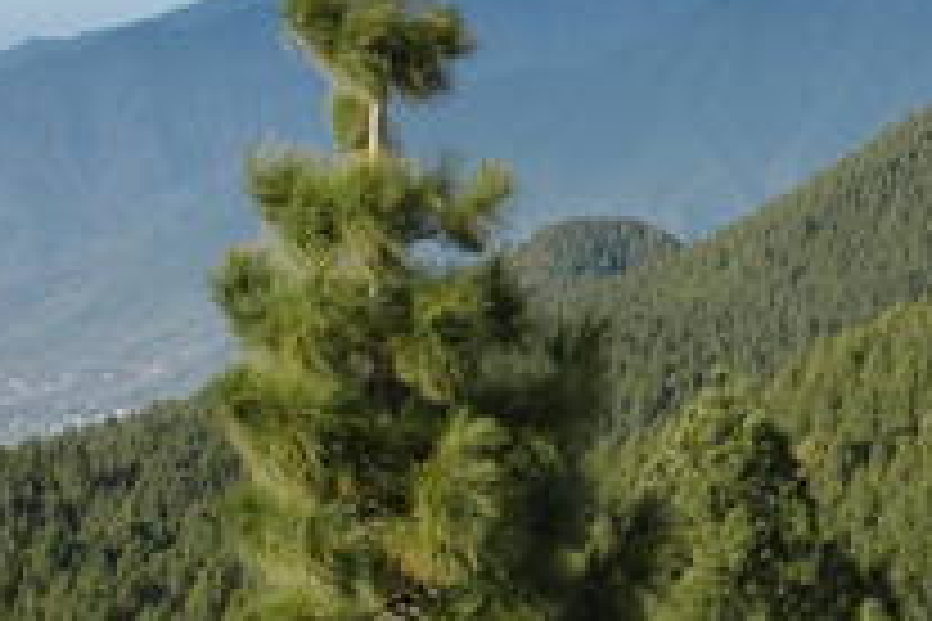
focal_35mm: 125
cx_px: 1522
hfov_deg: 14.9
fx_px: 3236
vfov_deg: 11.0
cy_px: 191
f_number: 9
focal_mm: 24
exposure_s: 1/320
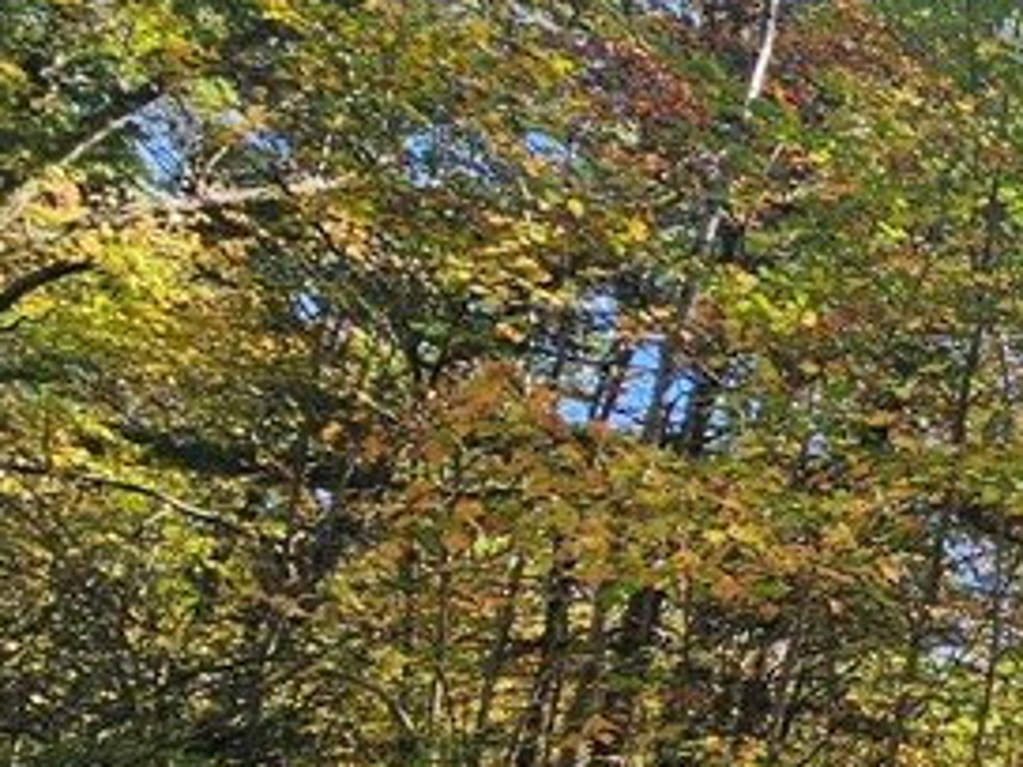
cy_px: 726
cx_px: 1903
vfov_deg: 28.3
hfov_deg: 21.4
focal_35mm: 49
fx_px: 1448
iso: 50
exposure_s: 1/396
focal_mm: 2.2
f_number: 2.2
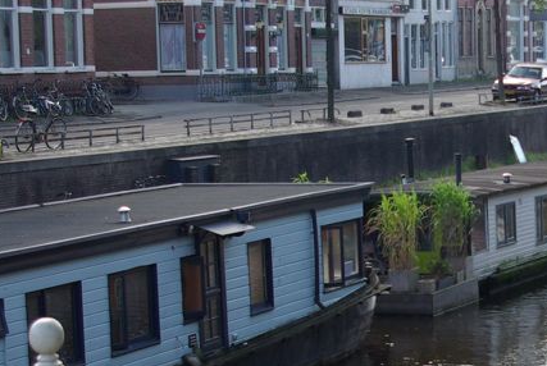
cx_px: 503
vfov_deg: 11.7
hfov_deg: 17.2
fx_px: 1780
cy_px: 262
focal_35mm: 117
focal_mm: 26
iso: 200
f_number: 5
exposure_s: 1/80
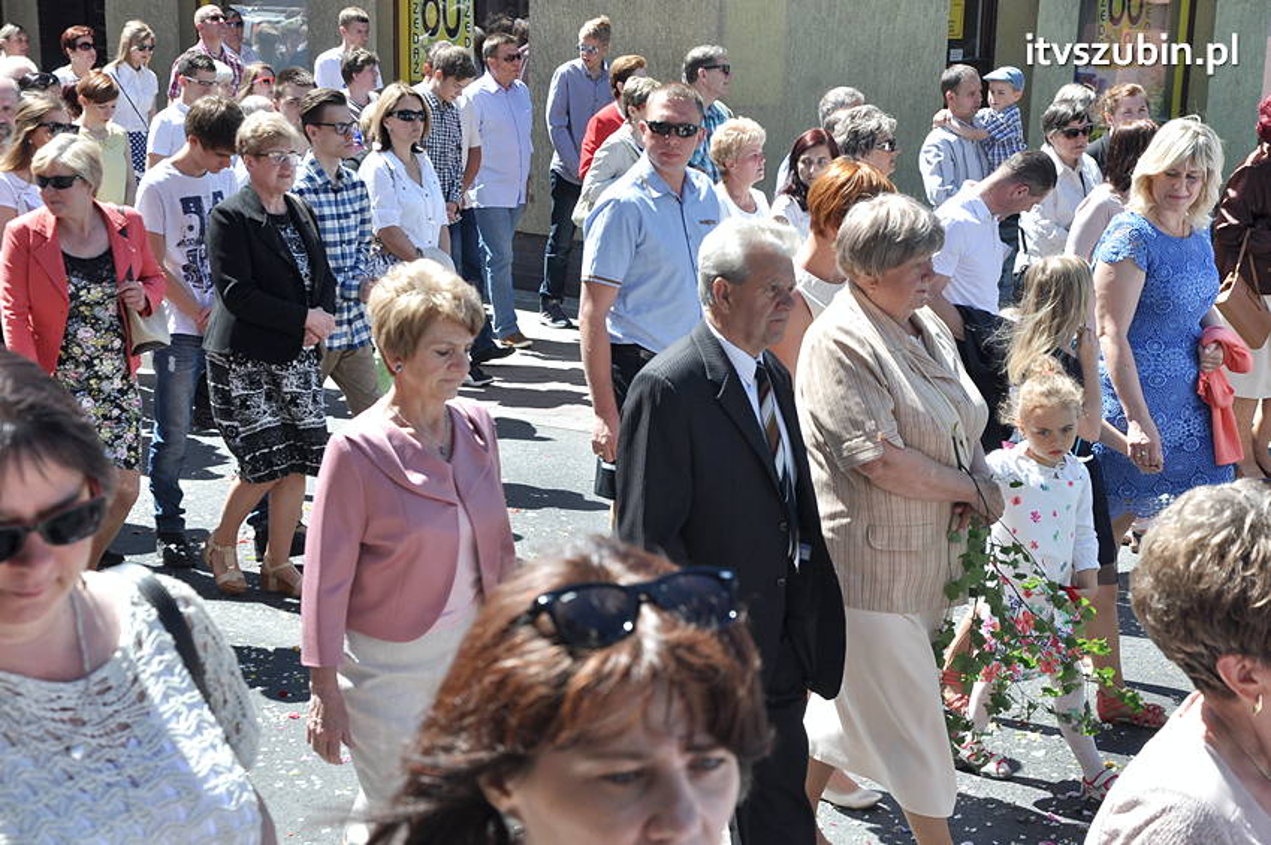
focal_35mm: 68
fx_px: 2381
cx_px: 636
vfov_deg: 20.1
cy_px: 422
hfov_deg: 29.9
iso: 400
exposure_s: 1/400
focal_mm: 45
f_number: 10
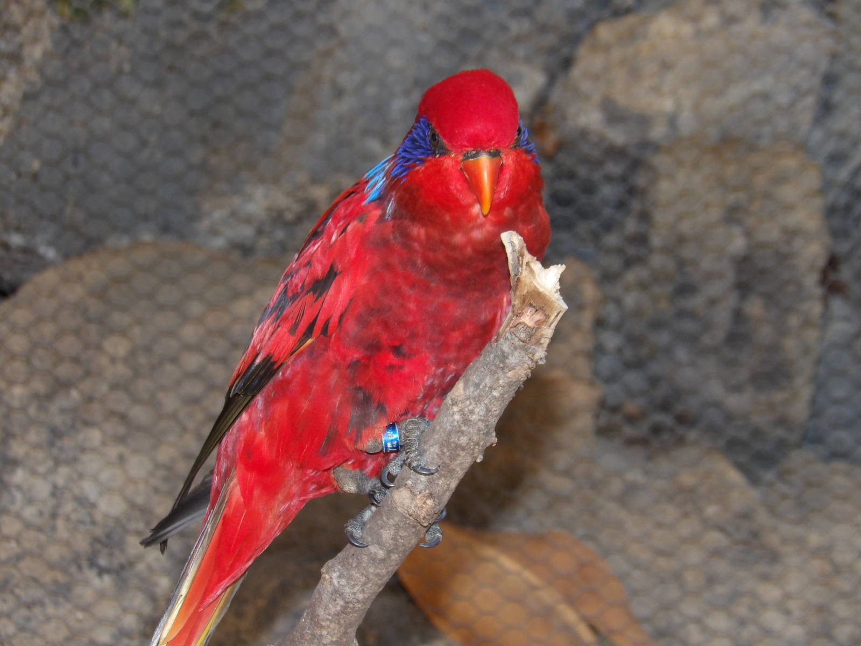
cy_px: 323
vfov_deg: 10.4
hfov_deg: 13.8
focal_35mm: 143
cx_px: 430
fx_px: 3557
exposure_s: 1/100
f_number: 4.3
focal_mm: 25.6
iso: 200
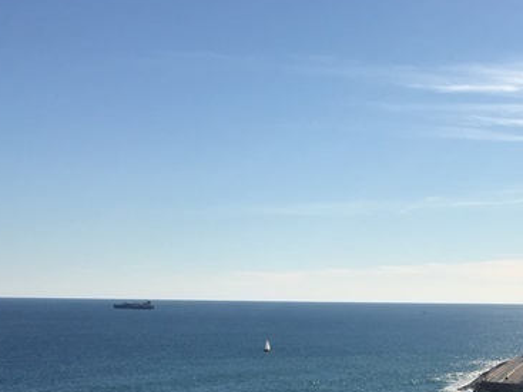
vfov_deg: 17.2
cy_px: 493
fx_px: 1223
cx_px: 560
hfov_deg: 22.9
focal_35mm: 81
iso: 25
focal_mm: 4.15
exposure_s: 1/3344
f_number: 2.2
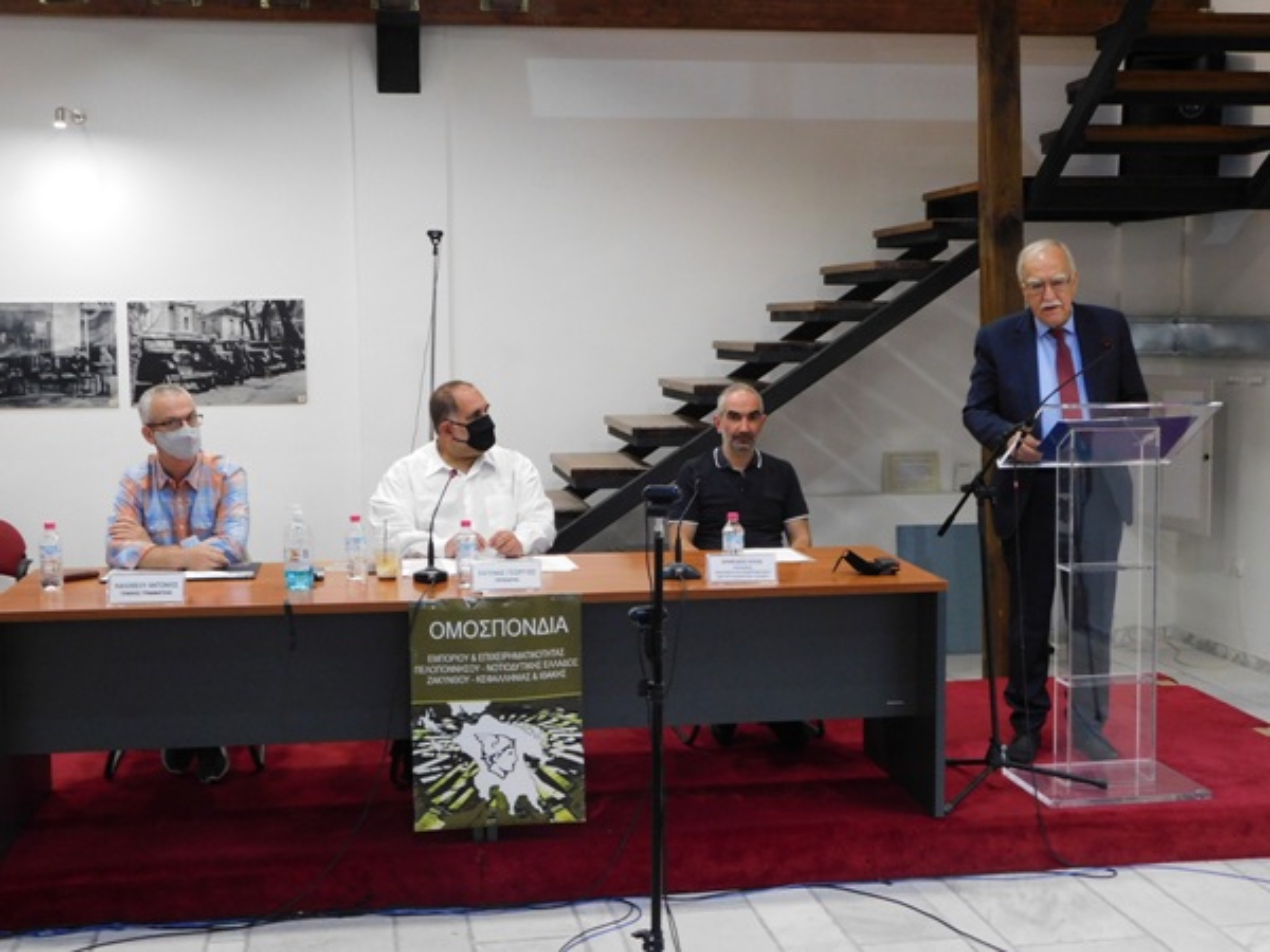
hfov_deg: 42.1
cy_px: 476
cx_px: 635
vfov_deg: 32.2
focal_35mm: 45
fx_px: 1651
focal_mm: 8
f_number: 3.7
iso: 400
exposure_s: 1/20
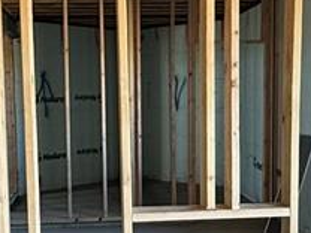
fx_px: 620
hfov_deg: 28.2
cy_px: 156
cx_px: 154
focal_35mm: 69
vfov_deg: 21.2
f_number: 2.2
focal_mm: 2.22
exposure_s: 1/81
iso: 320
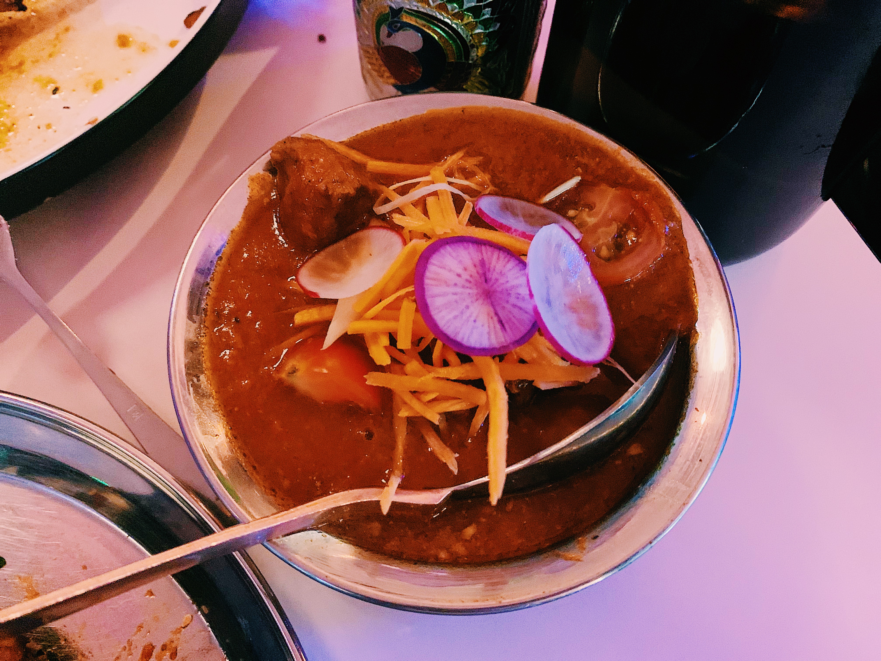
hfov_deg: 67.3
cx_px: 440
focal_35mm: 26
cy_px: 330
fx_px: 662
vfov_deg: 53.1
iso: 640
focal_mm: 4.25
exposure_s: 1/14
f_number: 1.8
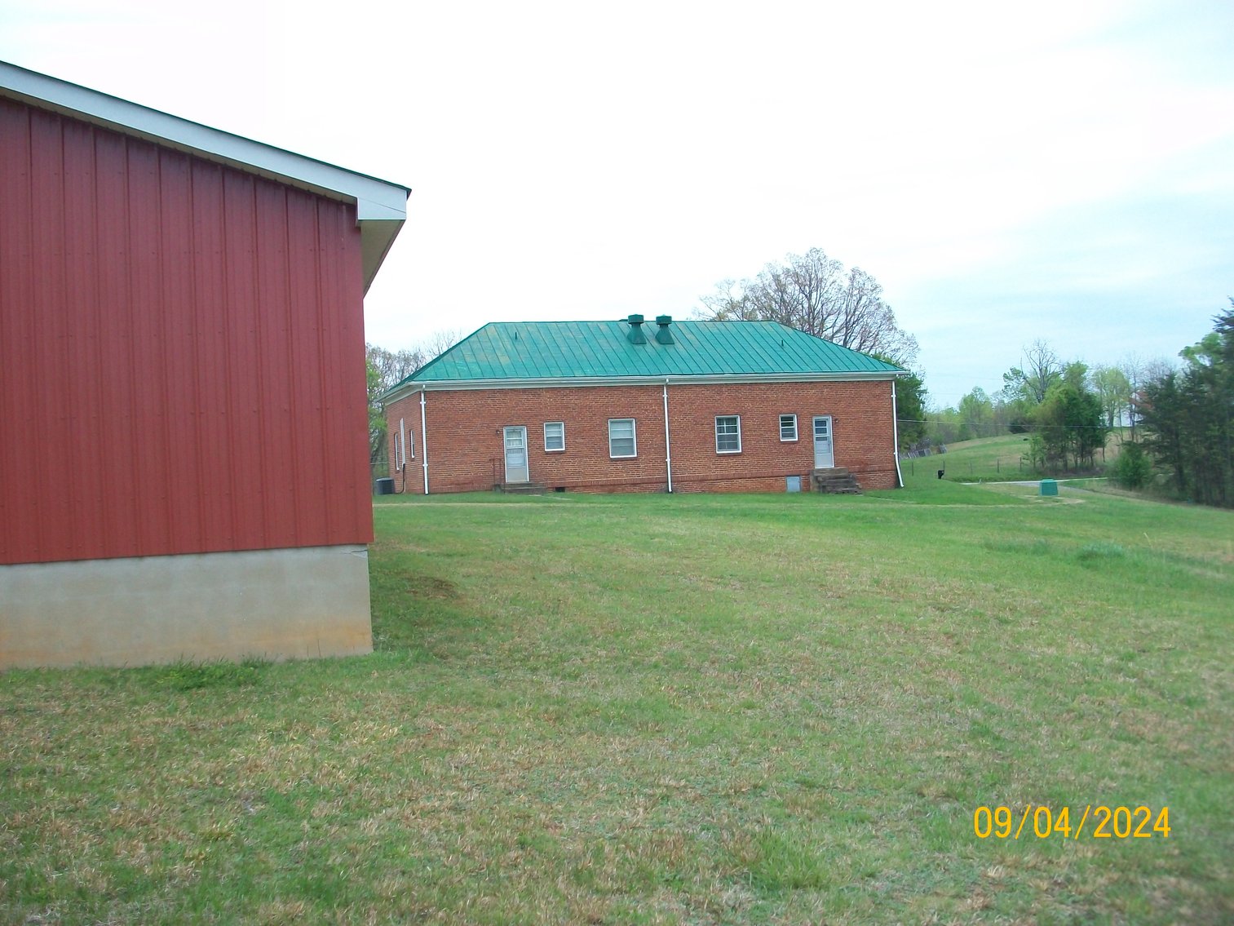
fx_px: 1212
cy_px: 463
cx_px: 617
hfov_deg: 54.0
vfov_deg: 41.8
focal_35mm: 34
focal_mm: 5.7
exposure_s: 1/250
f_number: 2.8
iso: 80
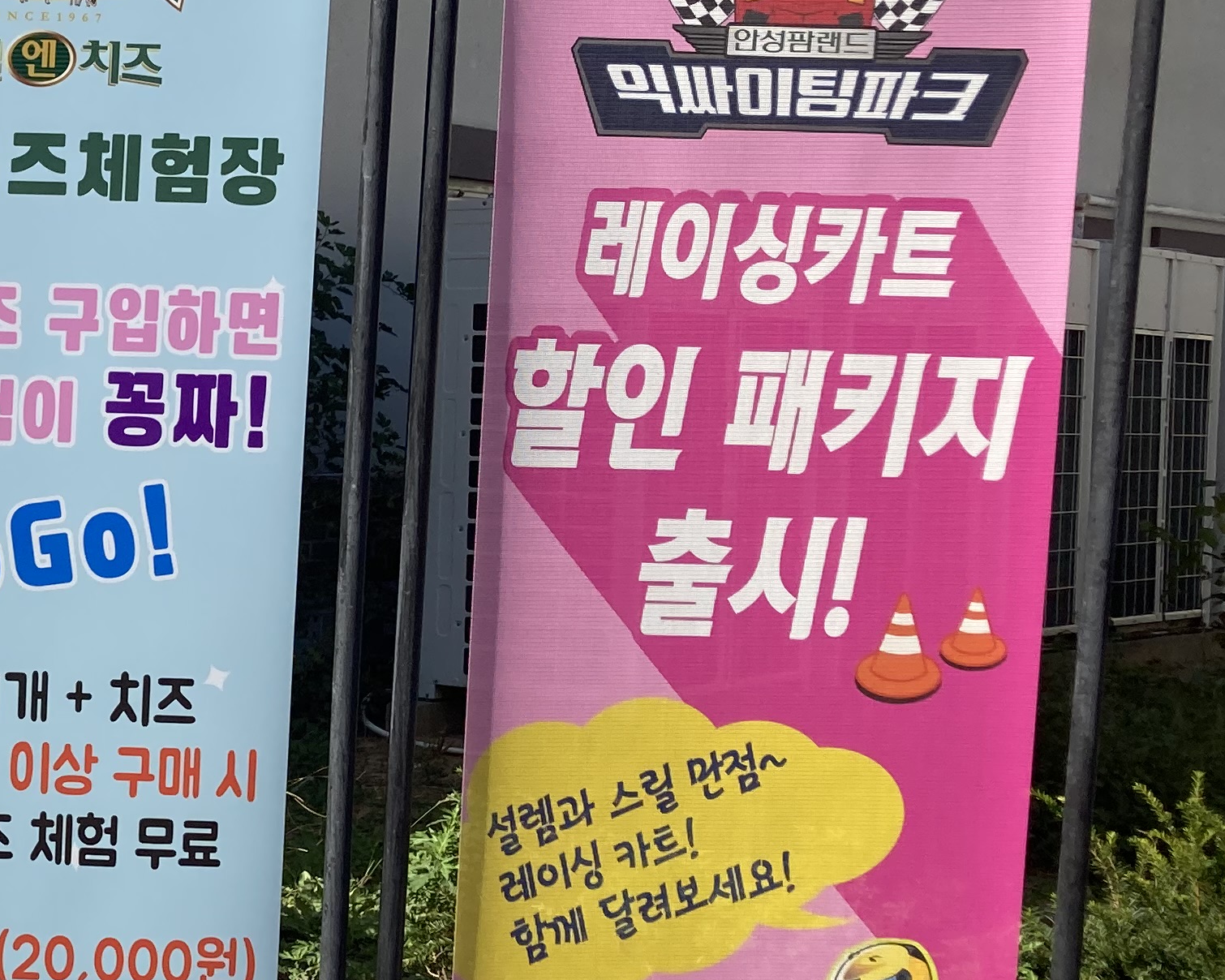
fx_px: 2647
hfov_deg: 23.3
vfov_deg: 21.0
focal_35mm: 73
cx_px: -344
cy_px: 548
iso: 20
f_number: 1.8
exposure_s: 1/1779
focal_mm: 3.99
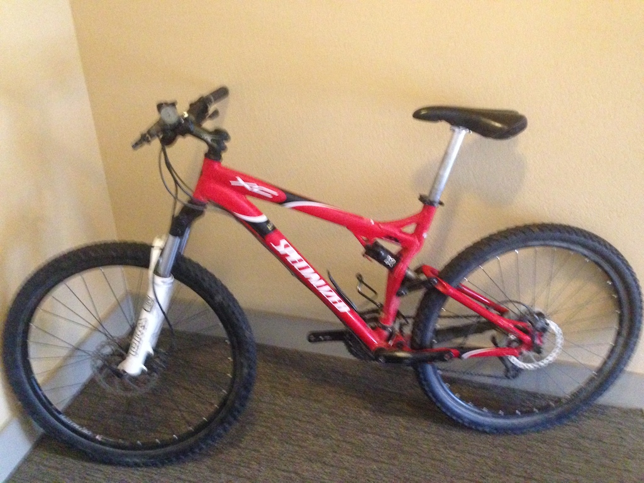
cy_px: 242
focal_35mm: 33
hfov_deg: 55.4
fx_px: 614
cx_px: 322
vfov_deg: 42.9
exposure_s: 1/15
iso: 800
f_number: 2.4
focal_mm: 4.12
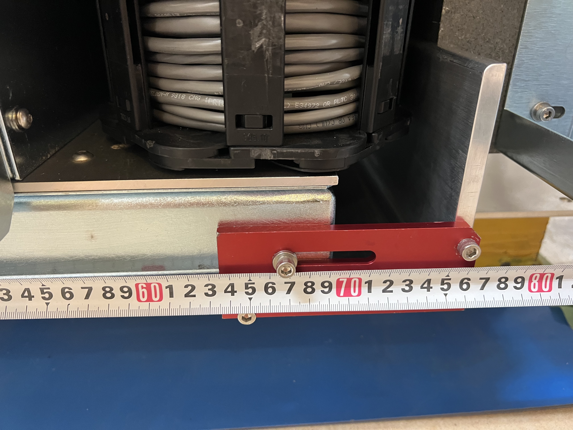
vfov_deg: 53.1
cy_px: 215
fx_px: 430
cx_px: 286
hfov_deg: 67.3
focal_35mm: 26
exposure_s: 1/60
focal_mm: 5.7
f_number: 1.5
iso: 400
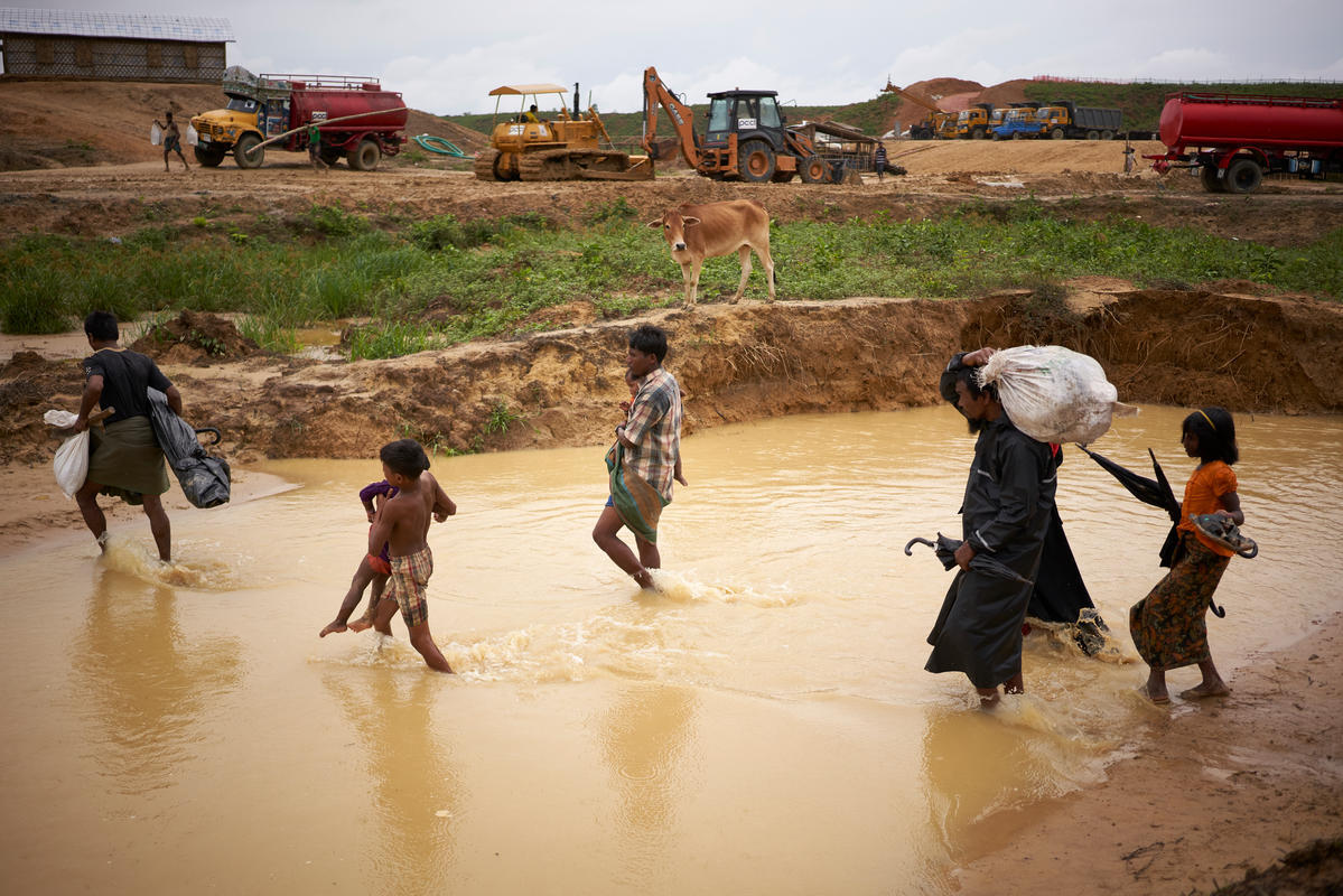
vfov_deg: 37.9
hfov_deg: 54.4
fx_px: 1306
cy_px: 448
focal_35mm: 35
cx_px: 672
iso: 640
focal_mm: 35
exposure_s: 1/8000
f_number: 2.8
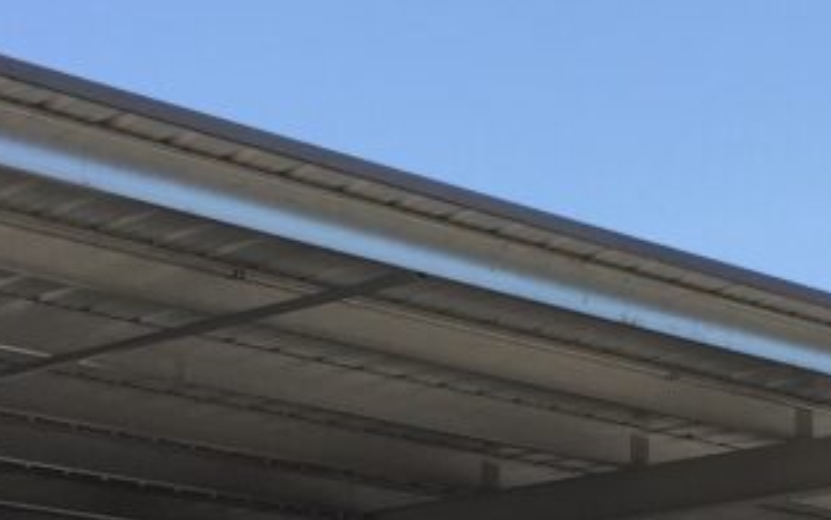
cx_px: 786
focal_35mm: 125
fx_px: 2831
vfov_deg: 9.9
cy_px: 945
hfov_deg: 16.4
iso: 32
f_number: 2.2
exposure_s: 1/1721
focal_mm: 4.15
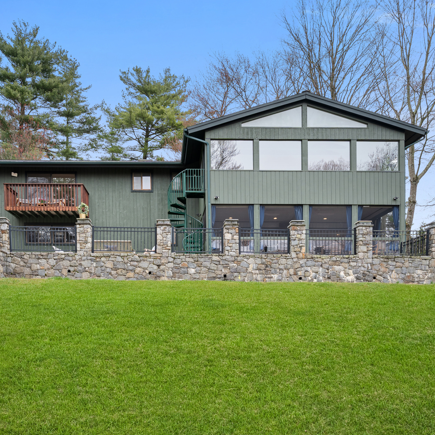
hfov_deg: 55.5
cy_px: 215
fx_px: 412
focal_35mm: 29
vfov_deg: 55.6
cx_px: 198
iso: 320
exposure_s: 1/20
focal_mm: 22
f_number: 8
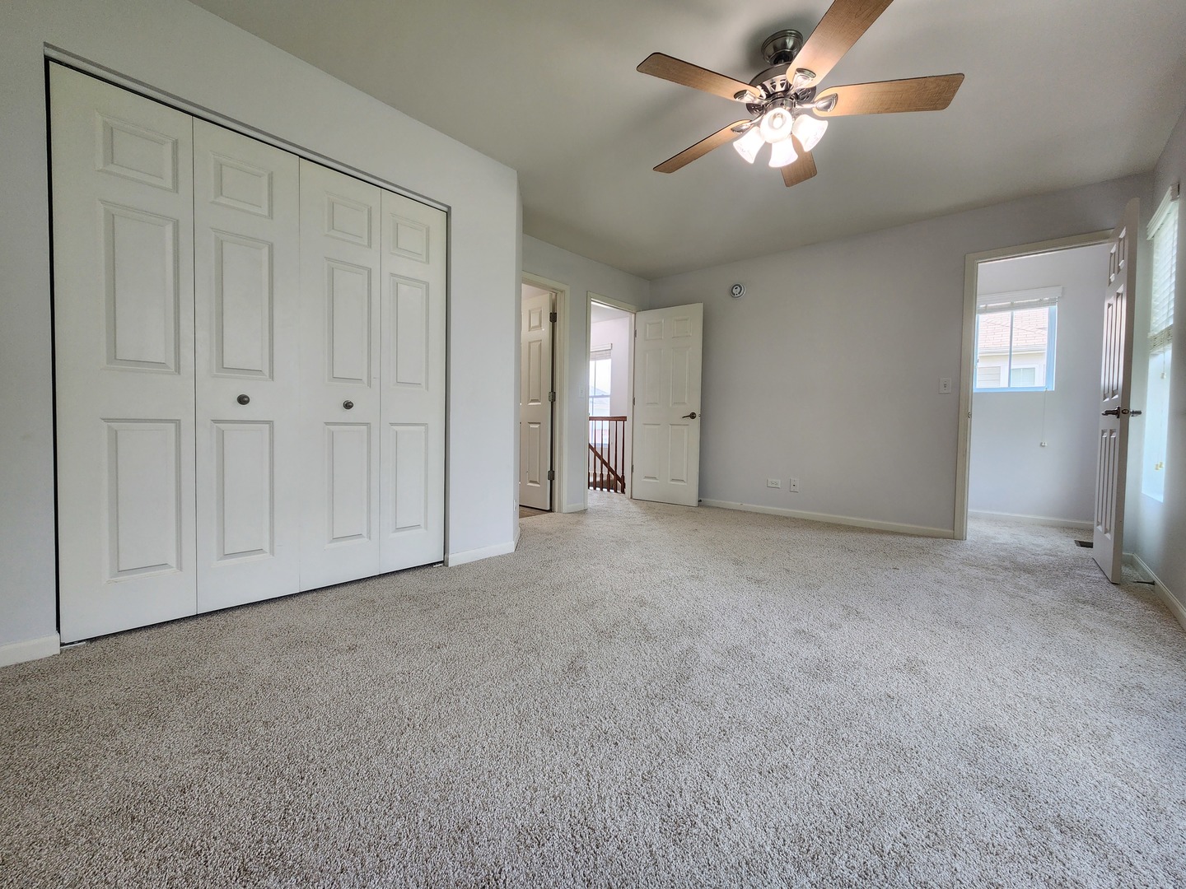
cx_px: 593
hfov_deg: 106.2
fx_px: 445
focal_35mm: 13
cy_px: 444
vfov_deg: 89.9
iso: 100
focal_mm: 2.2
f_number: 2.2
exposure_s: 1/60
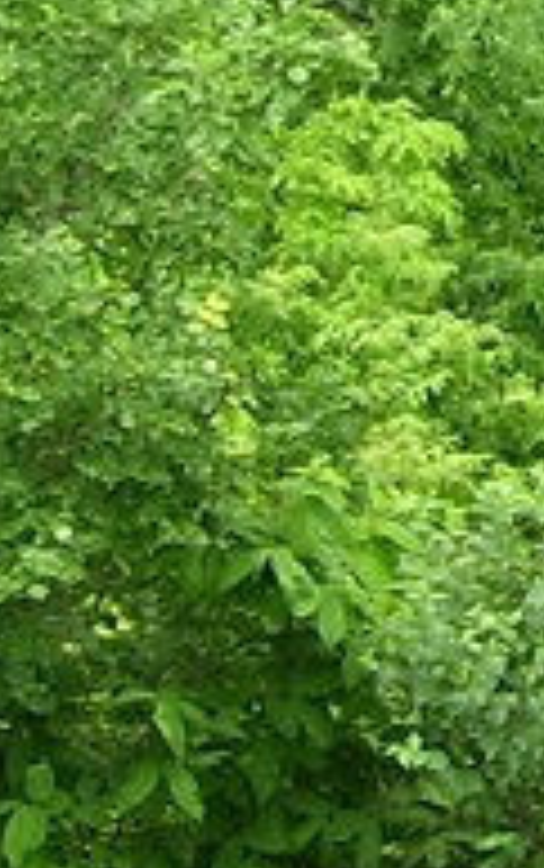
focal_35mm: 303
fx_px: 7172
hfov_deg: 4.3
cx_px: 1317
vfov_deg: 6.8
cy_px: -612
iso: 80
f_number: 3
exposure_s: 1/500
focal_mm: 7.6
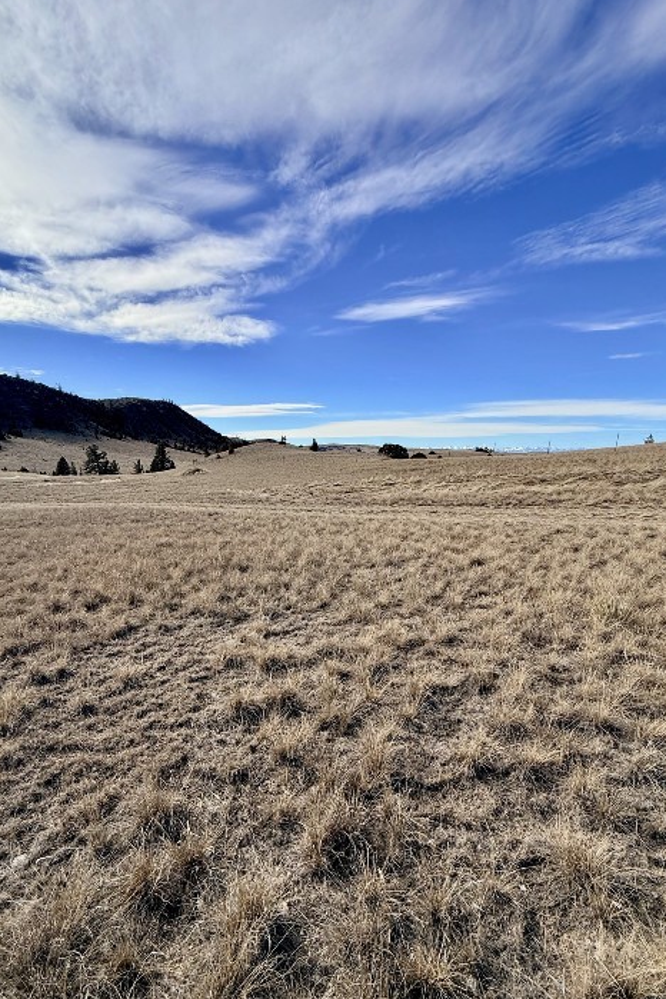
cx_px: 296
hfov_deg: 73.5
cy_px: 499
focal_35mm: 16
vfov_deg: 96.7
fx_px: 444
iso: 50
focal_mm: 2.22
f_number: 2.2
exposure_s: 1/1961
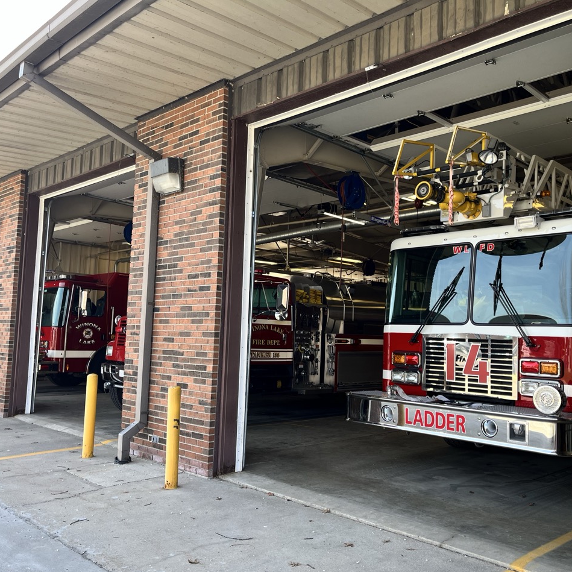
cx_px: 320
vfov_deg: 52.5
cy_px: 289
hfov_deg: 52.4
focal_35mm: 31
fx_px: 580
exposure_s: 1/428
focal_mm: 5.1
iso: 50
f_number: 1.6
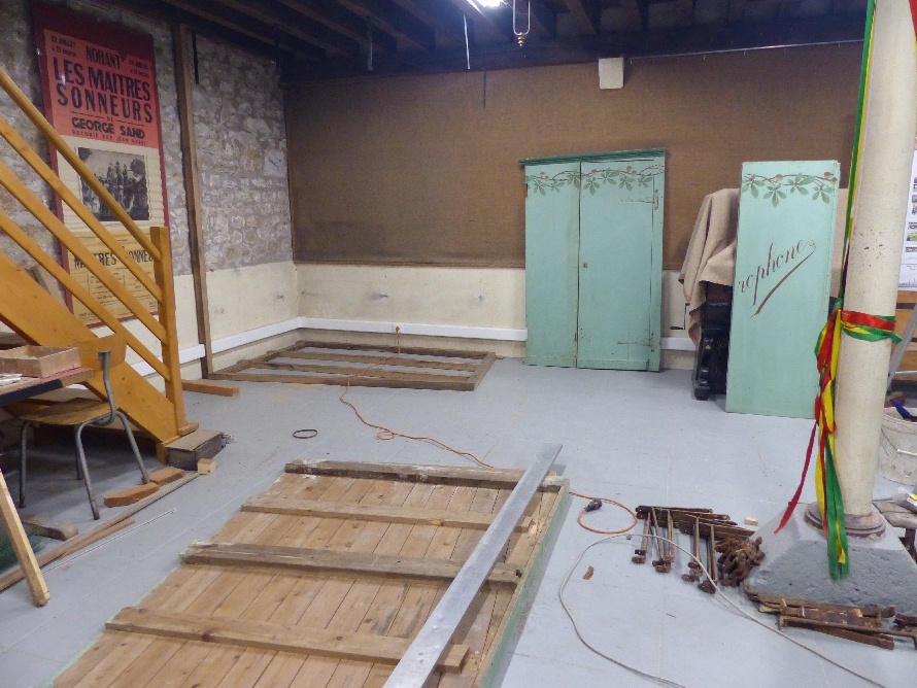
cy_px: 344
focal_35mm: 25
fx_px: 662
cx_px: 458
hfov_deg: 69.4
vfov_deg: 54.9
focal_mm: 4.5
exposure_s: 1/30
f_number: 2.8
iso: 400
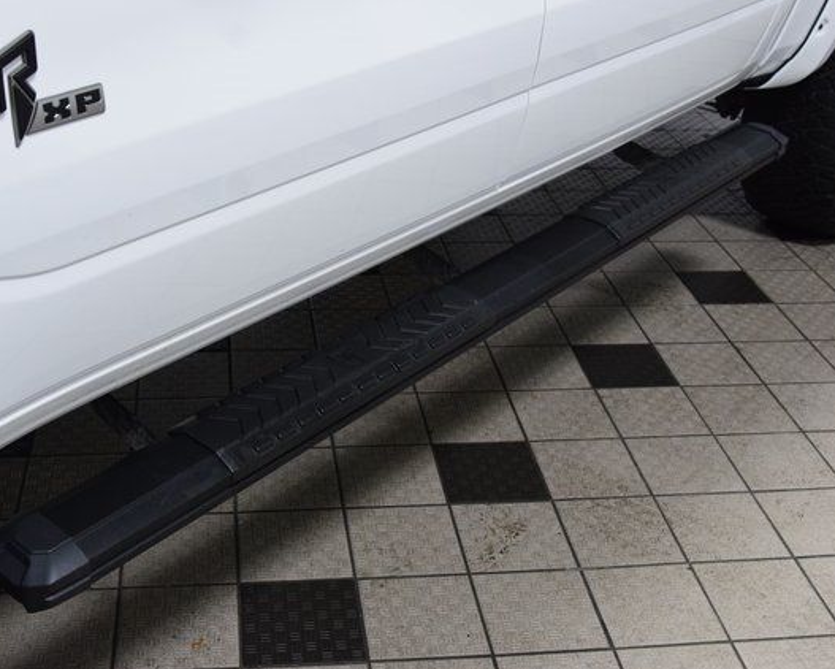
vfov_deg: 30.5
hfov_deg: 37.5
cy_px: 334
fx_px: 1225
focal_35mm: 50
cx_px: 352
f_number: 5.6
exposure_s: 1/60
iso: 1600
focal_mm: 29
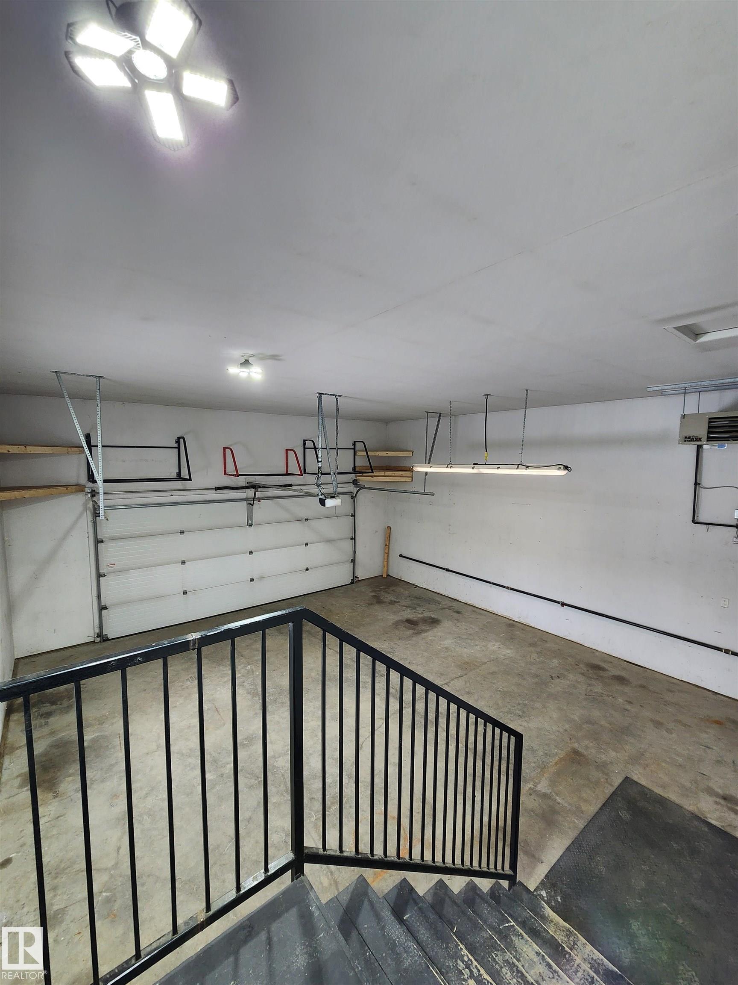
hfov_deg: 89.9
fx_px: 370
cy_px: 492
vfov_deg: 106.2
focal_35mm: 13
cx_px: 369
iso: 200
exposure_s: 1/60
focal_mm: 2.2
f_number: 2.2
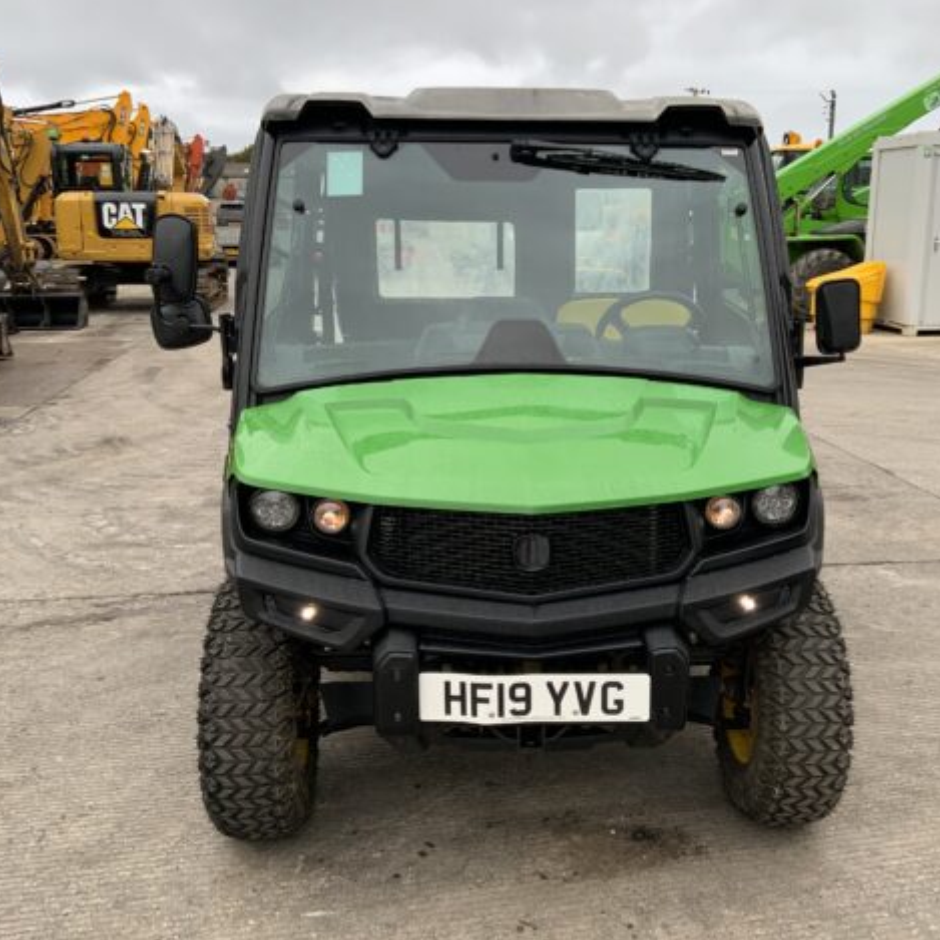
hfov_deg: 47.1
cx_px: 533
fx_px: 1075
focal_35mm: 35
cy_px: 465
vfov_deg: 47.2
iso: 40
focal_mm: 3
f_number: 1.8
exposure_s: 1/122
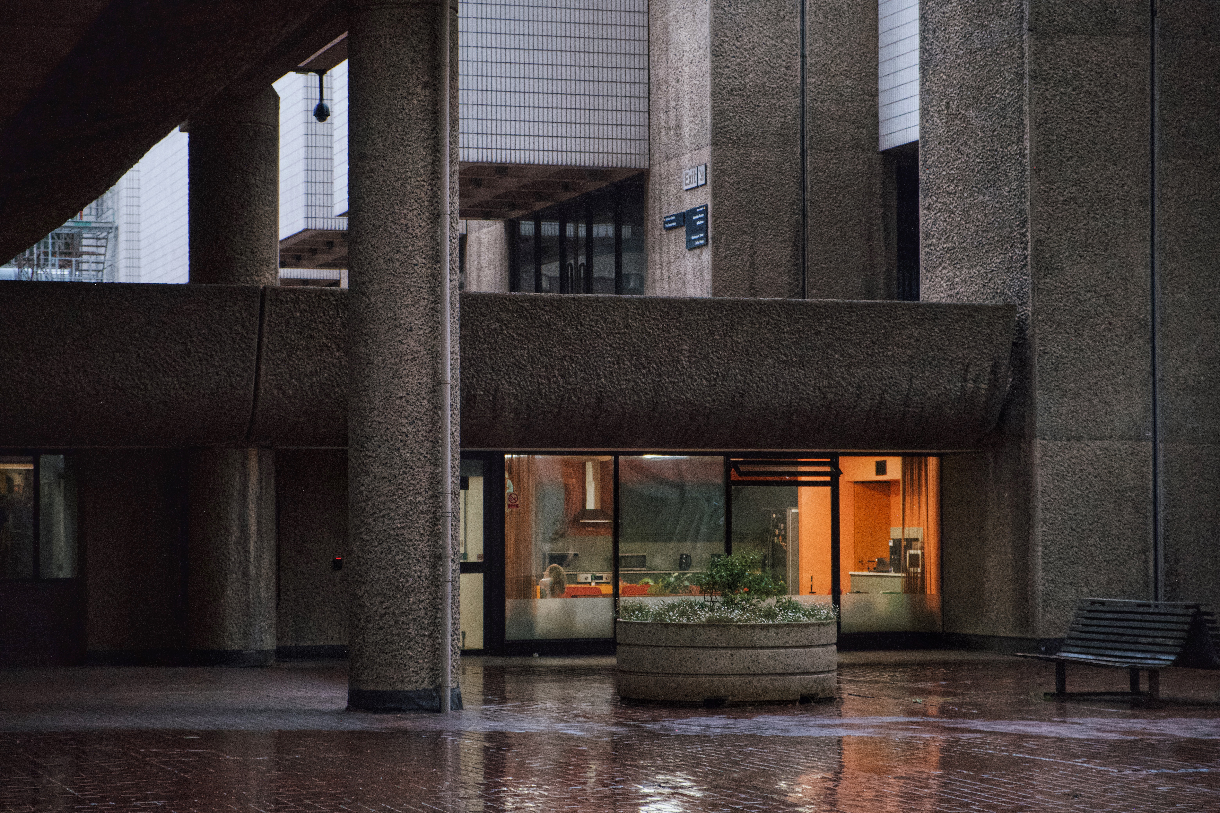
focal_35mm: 83
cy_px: 406
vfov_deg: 16.5
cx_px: 610
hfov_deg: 24.5
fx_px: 2813
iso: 10000
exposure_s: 1/800
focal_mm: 55
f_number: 4
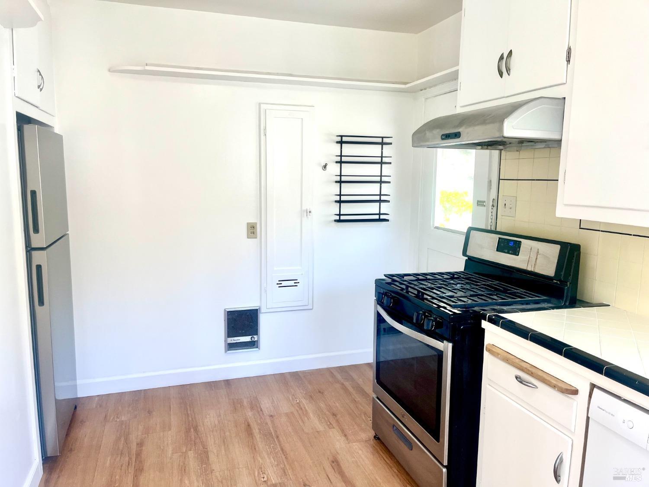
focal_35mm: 26
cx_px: 324
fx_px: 487
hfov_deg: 67.3
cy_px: 244
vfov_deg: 53.1
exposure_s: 1/120
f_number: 1.6
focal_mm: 5.1
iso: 50
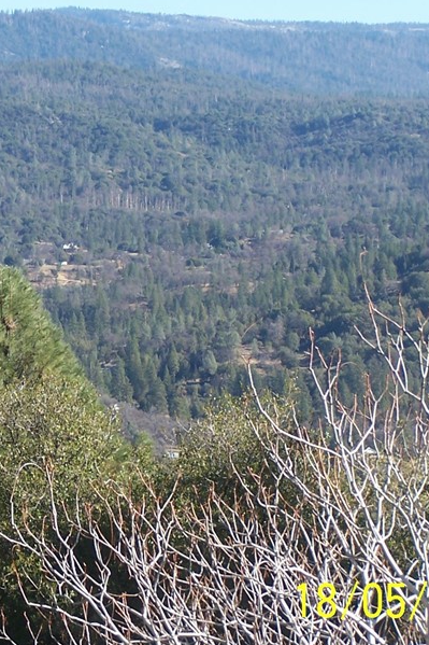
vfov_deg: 9.9
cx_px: 32
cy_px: 290
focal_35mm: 208
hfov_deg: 6.6
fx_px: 3720
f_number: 3.2
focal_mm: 19.4
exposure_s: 1/500
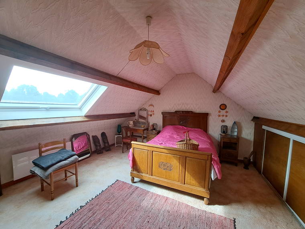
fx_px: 115
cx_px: 152
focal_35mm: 13
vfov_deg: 89.9
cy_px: 114
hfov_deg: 106.2
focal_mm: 1.74
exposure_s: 1/50
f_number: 2.2
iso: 50
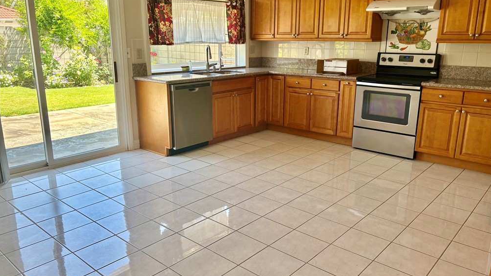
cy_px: 134
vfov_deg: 40.2
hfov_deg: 66.0
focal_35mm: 29
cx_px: 250
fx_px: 378
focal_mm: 5.96
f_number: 1.6
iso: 64
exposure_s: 1/234
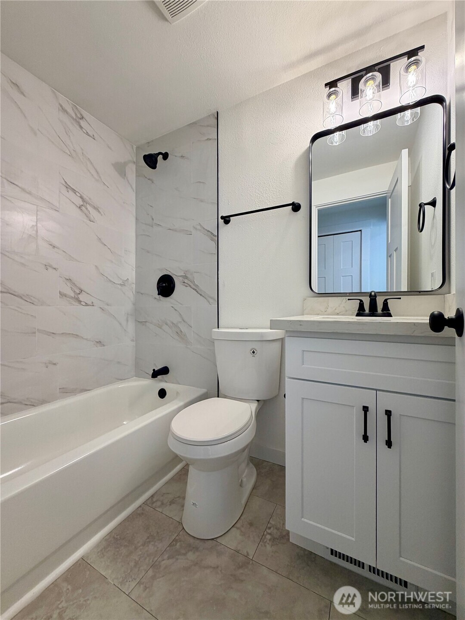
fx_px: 251
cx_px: 232
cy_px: 310
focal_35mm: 14
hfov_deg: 85.7
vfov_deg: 102.1
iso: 160
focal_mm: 2.22
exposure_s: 1/120
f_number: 2.2
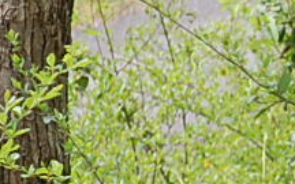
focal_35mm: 586
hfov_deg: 3.5
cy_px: -7
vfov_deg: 2.2
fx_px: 4708
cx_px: -615
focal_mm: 55
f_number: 6.3
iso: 200
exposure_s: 1/160
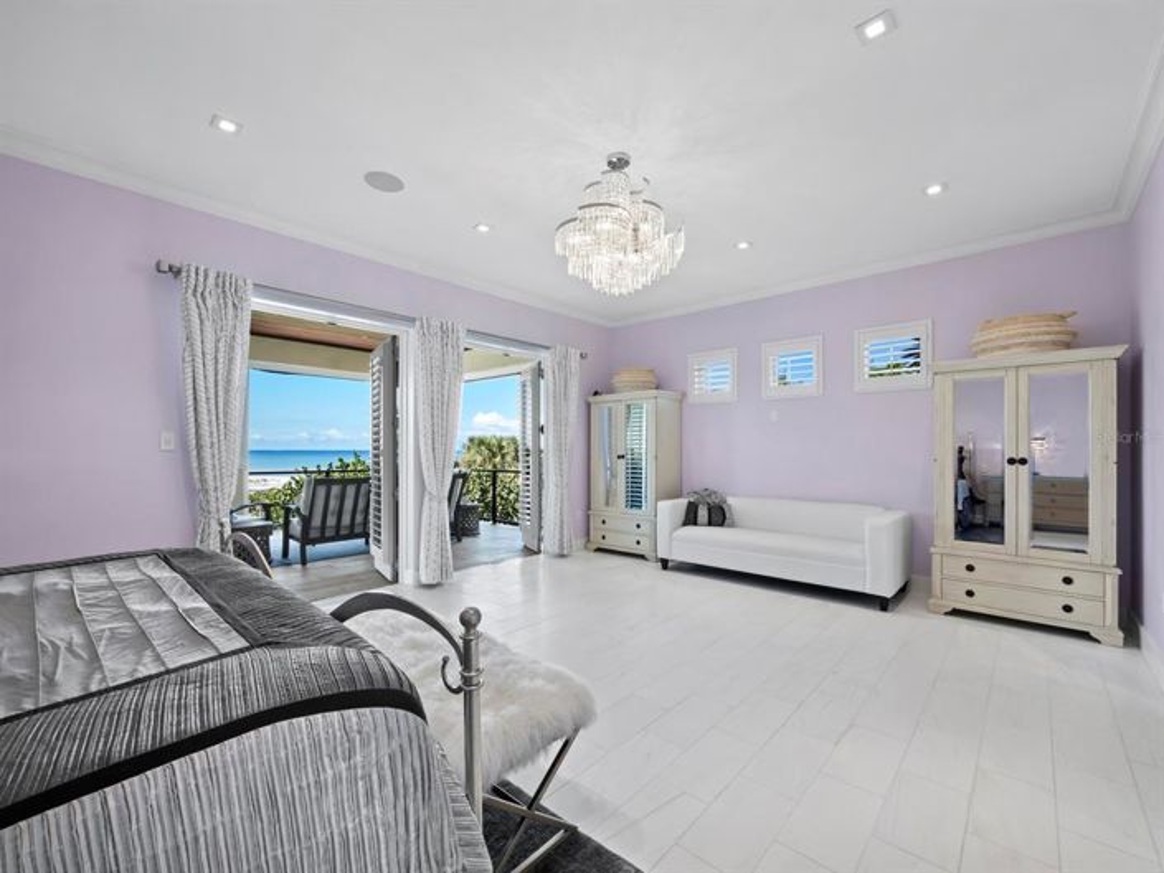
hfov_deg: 102.1
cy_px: 436
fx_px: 471
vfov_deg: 85.7
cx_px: 582
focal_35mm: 14
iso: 400
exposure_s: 1/10
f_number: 9
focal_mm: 7
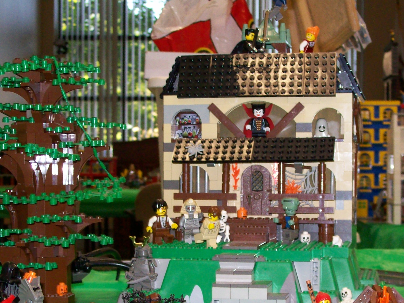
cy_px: 209
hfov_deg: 24.4
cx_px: 222
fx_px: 933
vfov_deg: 18.4
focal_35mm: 80
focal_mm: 9.4
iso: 200
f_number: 3.4
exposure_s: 1/84.5
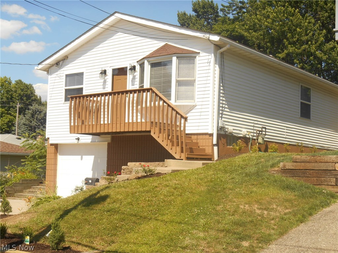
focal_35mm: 53
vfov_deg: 27.5
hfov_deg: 36.2
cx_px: 169
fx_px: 518
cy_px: 126
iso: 80
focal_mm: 9.5
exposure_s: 1/500
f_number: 4.2
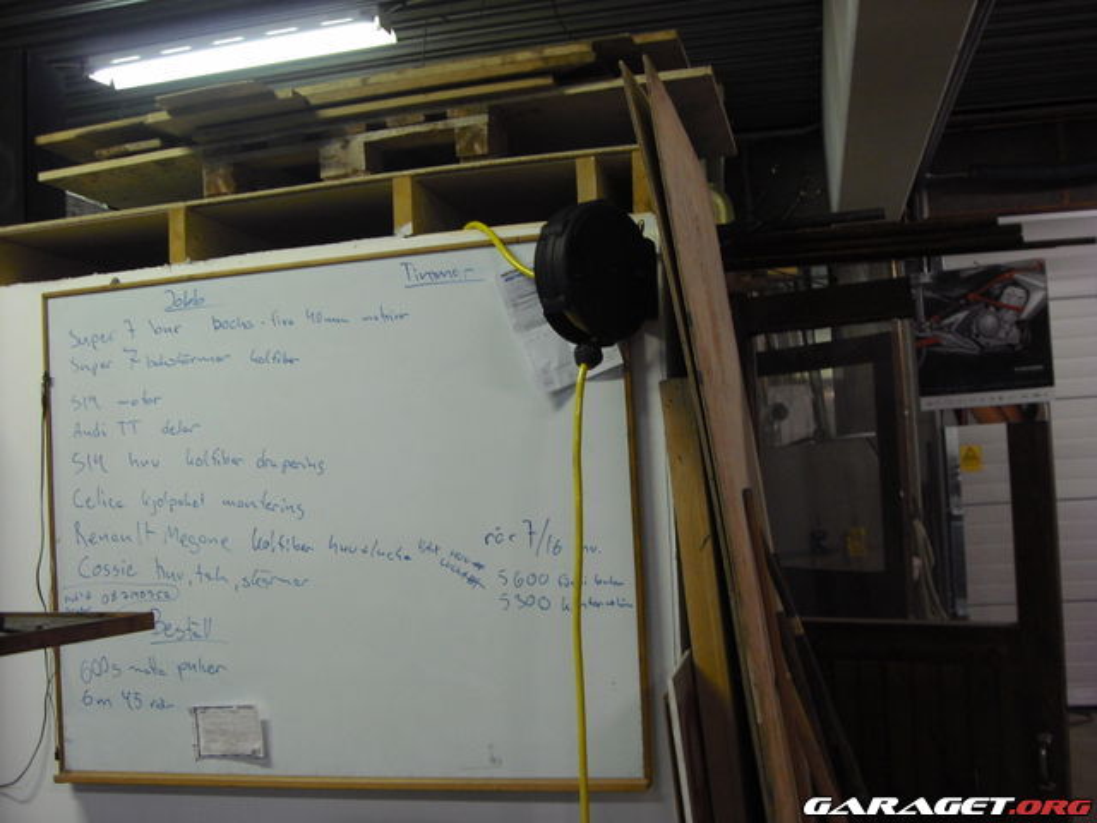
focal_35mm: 37
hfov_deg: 50.1
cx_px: 548
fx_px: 1173
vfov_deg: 38.7
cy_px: 412
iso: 200
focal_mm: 6.2
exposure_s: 1/13
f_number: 2.7
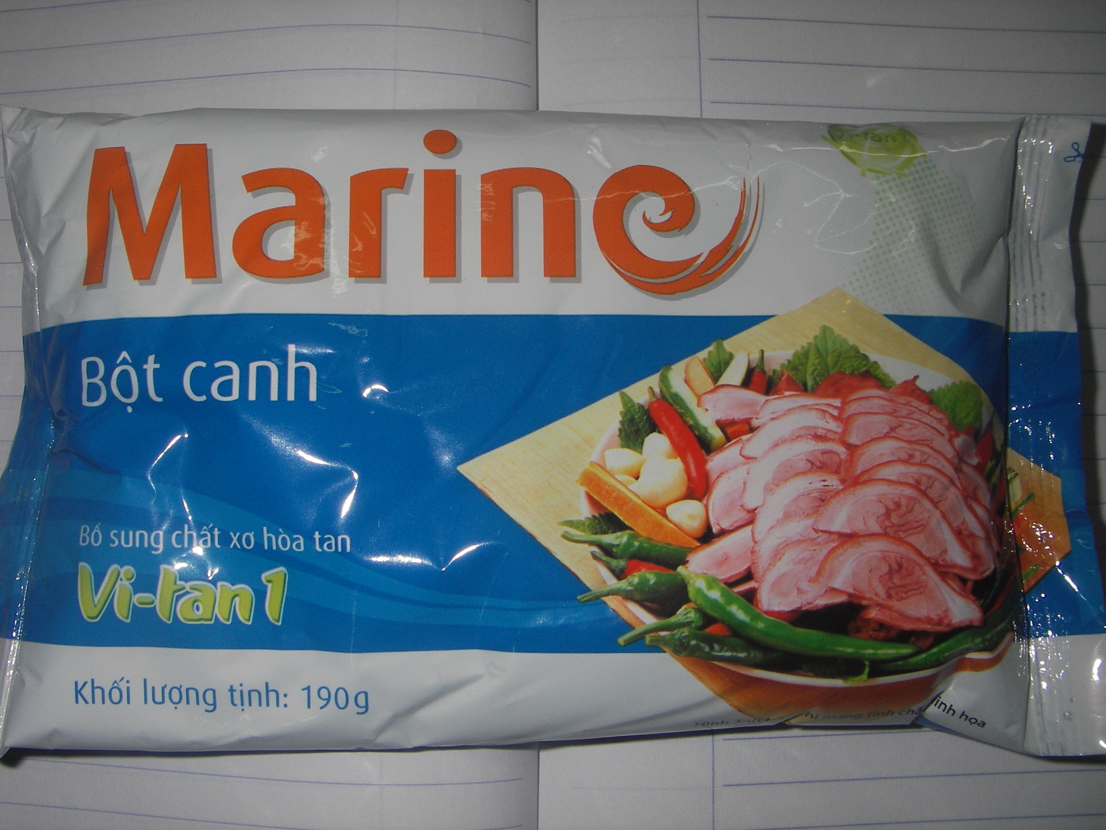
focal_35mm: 38
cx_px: 553
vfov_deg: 37.7
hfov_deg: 49.0
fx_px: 1214
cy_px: 415
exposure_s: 1/30
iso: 50
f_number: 6.6
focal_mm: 6.3
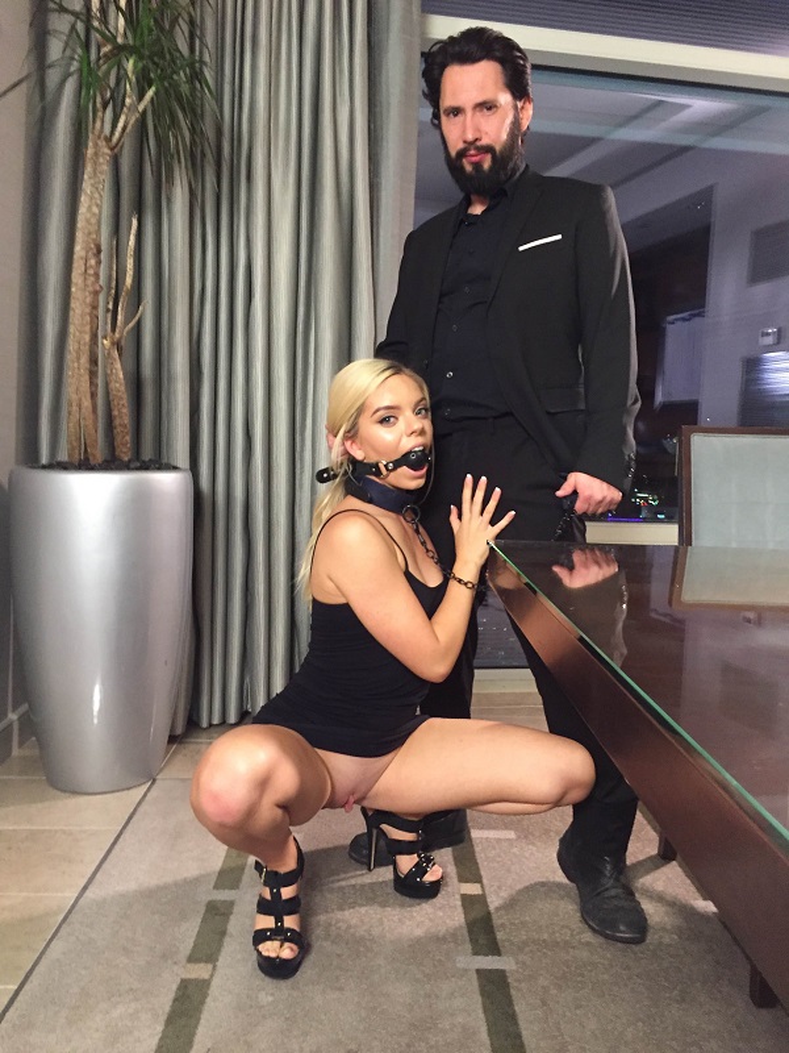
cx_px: 394
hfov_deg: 48.2
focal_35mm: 29
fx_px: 881
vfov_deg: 61.7
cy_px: 526
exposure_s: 1/15
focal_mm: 4.15
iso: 250
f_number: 2.2
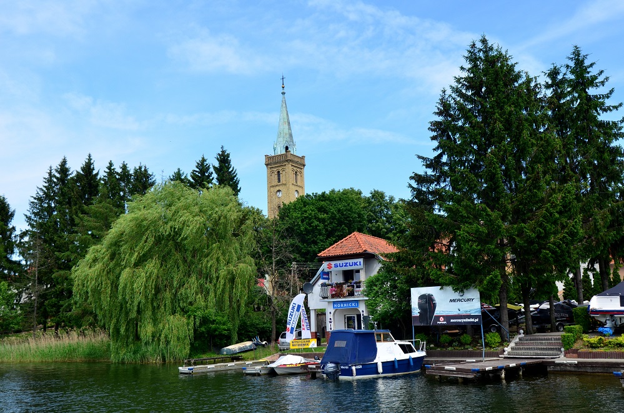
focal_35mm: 36
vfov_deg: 36.7
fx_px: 623
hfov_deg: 53.2
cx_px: 312
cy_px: 206
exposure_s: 1/500
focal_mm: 24
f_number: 8
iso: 400
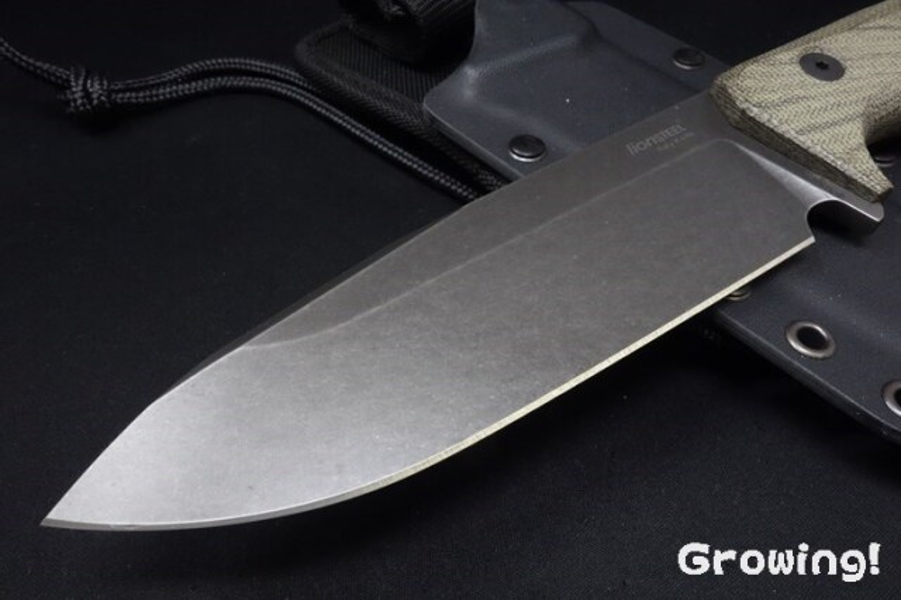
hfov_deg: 65.5
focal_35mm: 28
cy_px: 300
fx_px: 700
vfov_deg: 46.4
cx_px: 450
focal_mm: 10.4
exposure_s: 1/30
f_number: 11
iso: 1250
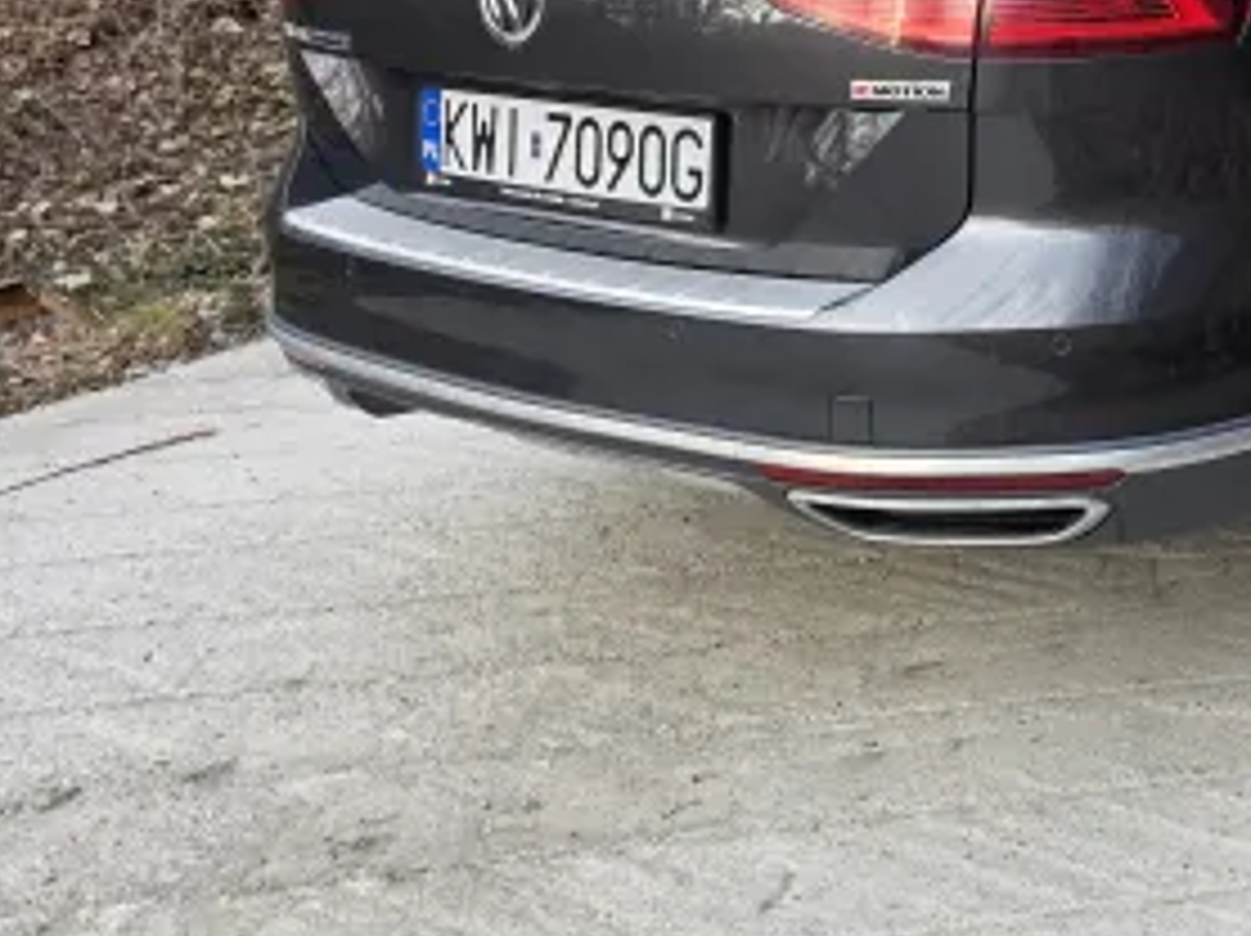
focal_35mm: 53
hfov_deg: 31.8
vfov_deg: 26.7
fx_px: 1914
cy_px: 126
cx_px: 1395
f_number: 1.7
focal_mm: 6.3
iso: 50
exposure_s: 1/180
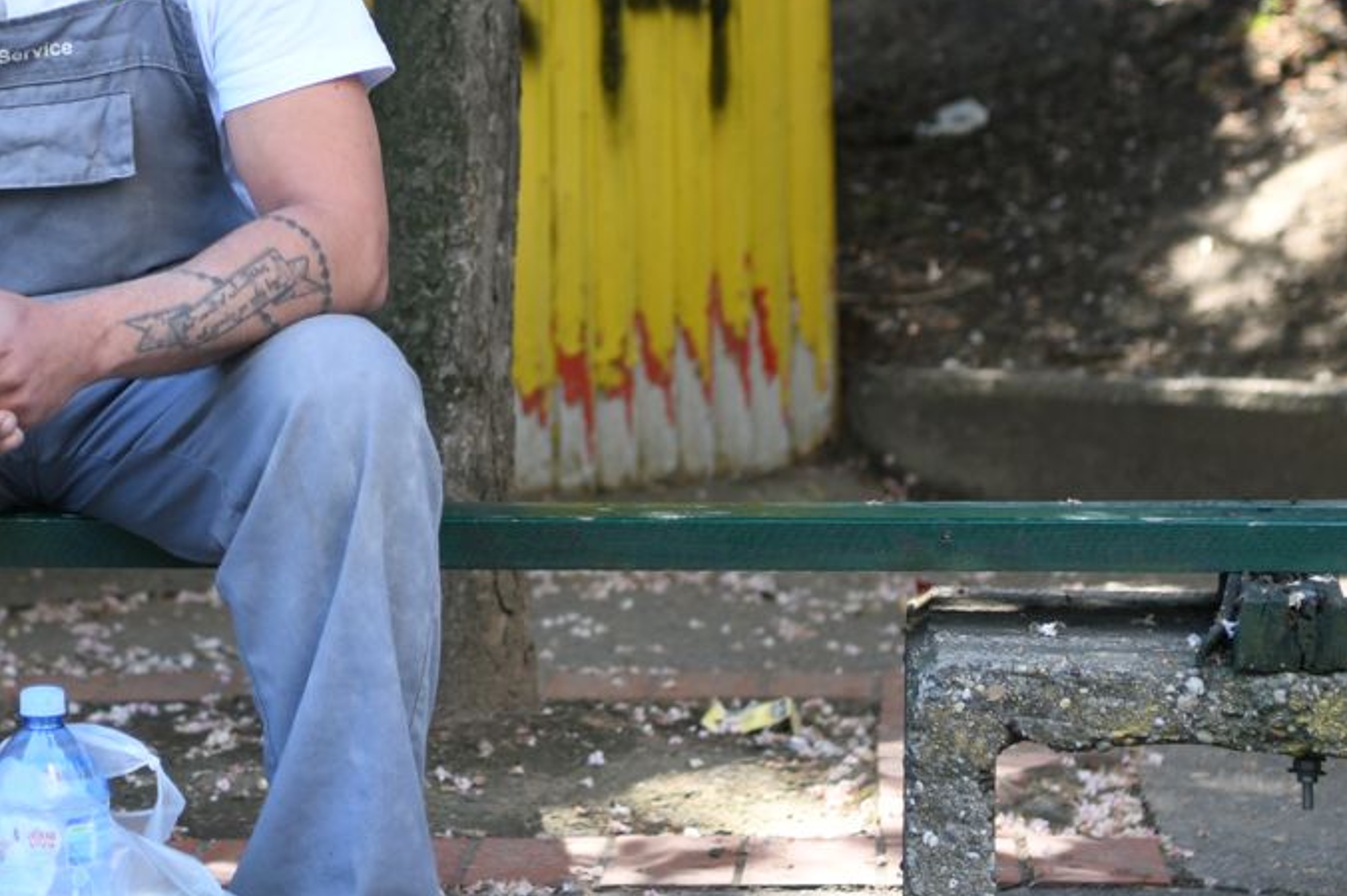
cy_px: -35
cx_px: 269
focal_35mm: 148
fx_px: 5535
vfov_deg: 9.2
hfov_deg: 13.8
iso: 320
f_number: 2.8
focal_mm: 50
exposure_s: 1/400
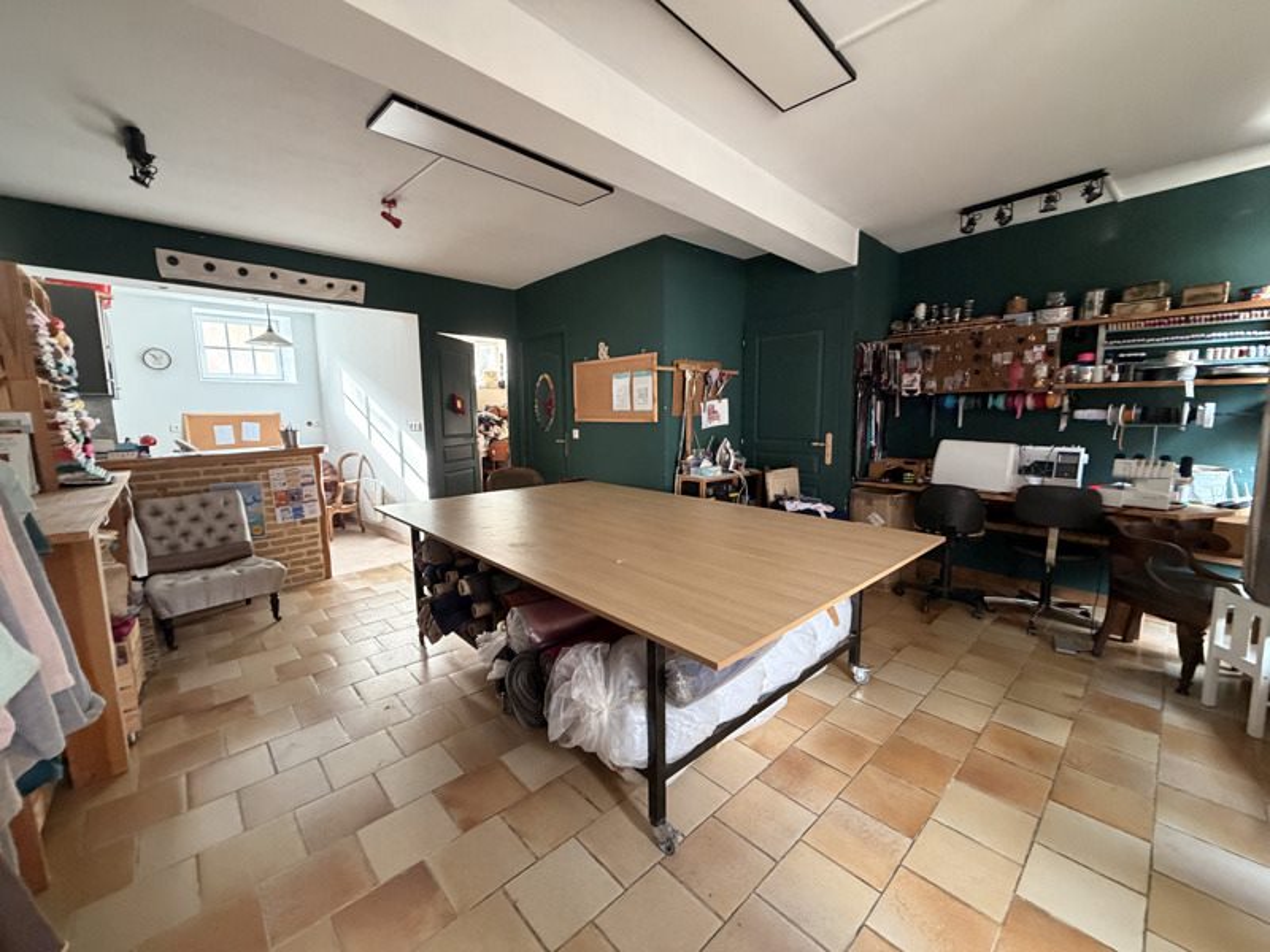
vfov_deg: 85.7
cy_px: 476
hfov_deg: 102.1
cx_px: 635
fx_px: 514
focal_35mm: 14
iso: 400
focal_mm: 2.22
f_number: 2.2
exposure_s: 1/60
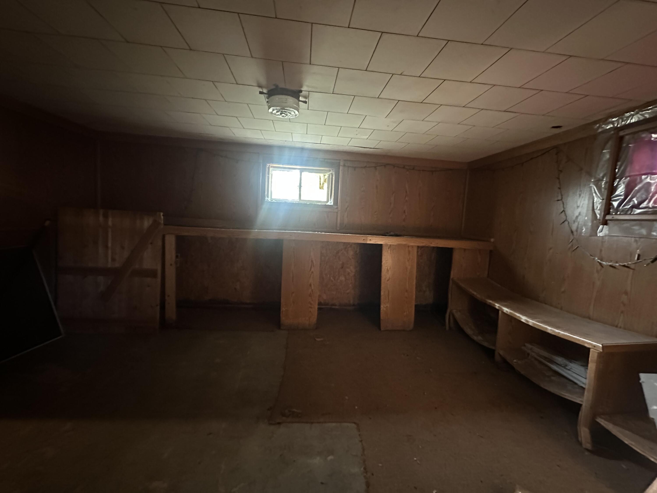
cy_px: 246
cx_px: 328
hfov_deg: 102.1
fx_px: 266
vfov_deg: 85.7
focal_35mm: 14
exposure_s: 1/30
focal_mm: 2.22
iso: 1250
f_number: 2.2
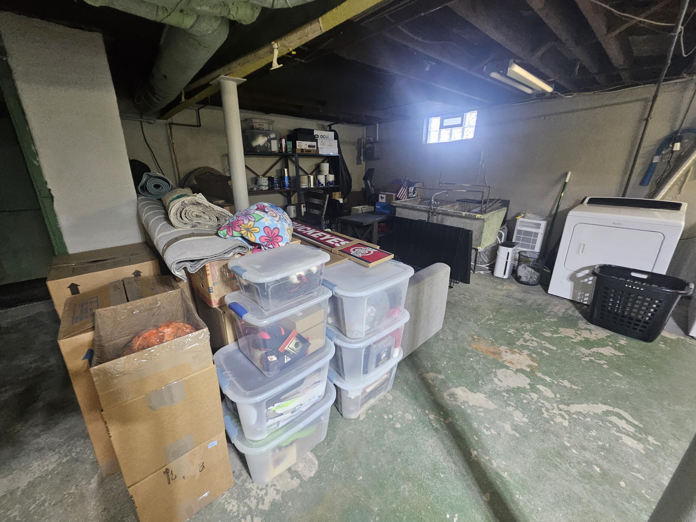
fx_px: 261
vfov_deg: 89.9
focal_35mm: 13
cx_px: 348
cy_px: 261
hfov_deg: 106.2
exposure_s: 1/40
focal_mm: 1.74
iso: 320
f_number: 2.2
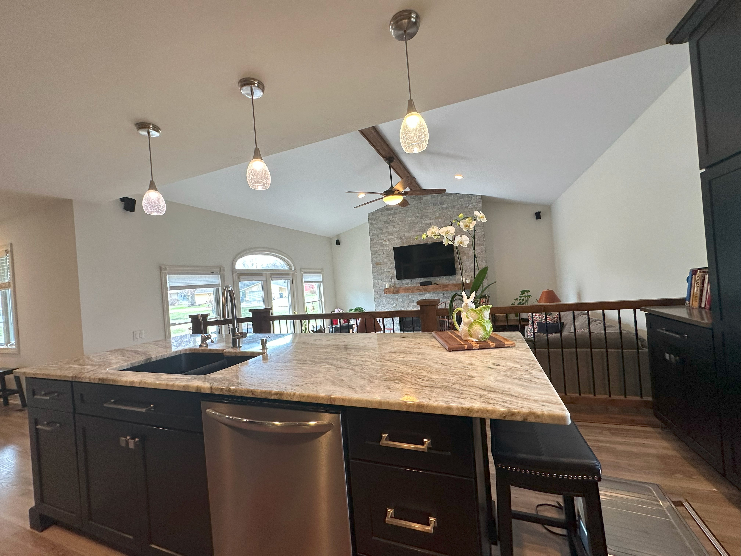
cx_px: 370
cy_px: 278
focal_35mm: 14
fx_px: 300
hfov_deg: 102.1
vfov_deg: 85.7
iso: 160
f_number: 2.2
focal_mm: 2.22
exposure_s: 1/120
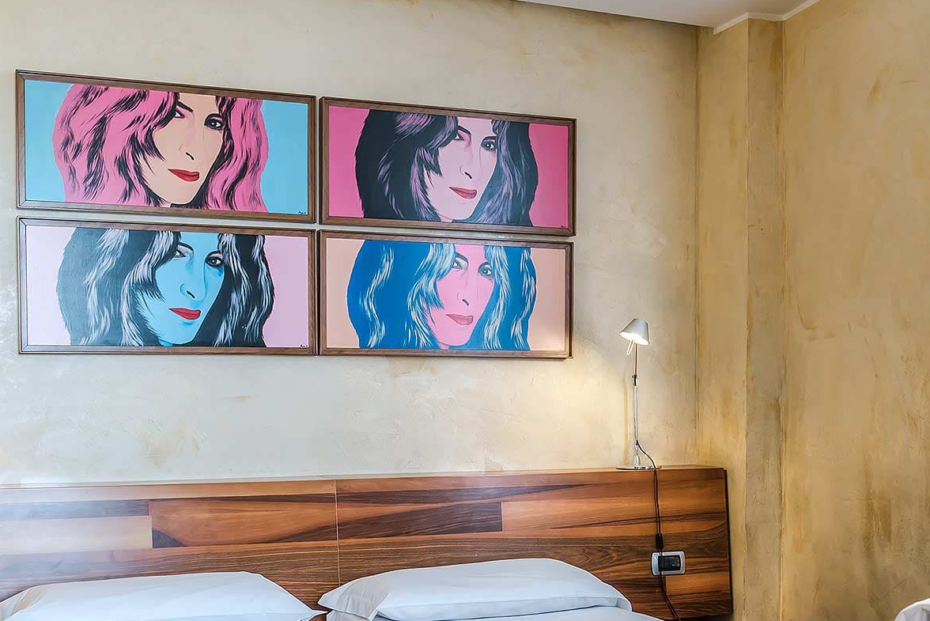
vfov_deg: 27.2
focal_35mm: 49
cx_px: 473
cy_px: 458
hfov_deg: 40.3
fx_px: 1266
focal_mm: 32
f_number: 9
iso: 640
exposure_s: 1/8
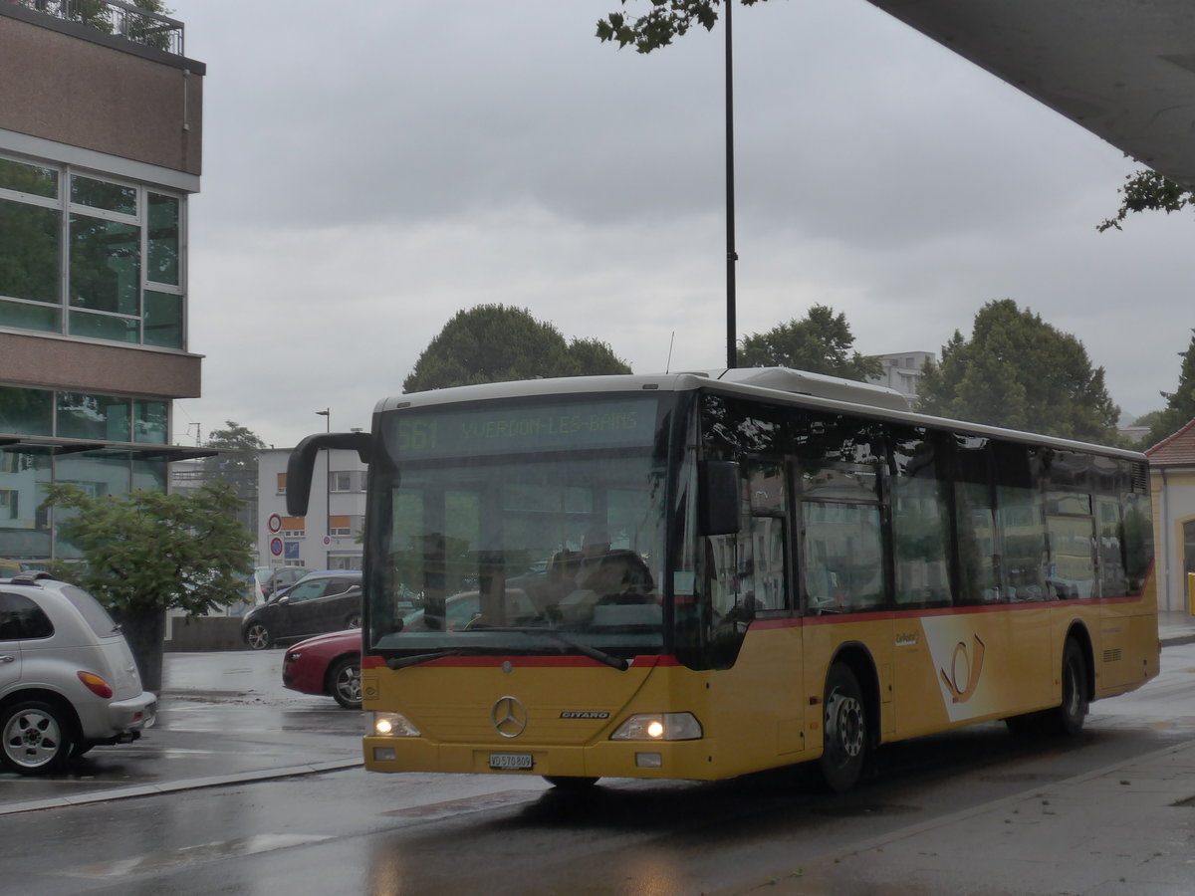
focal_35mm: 62
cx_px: 598
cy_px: 448
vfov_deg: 23.7
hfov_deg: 31.2
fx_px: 2140
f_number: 3.7
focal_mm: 12.7
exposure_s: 1/200
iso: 160
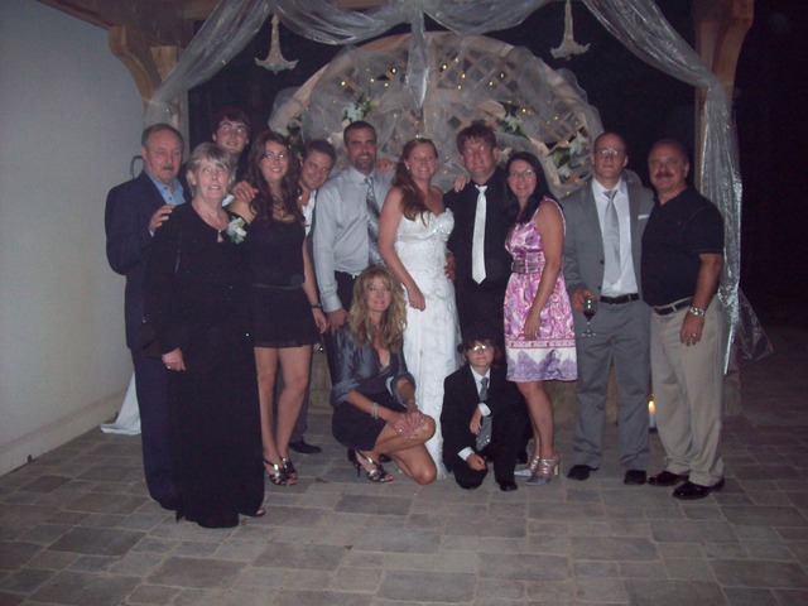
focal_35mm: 36
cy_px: 303
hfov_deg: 51.4
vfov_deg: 39.7
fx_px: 840
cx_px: 404
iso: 200
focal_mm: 6
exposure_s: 1/64
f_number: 2.7
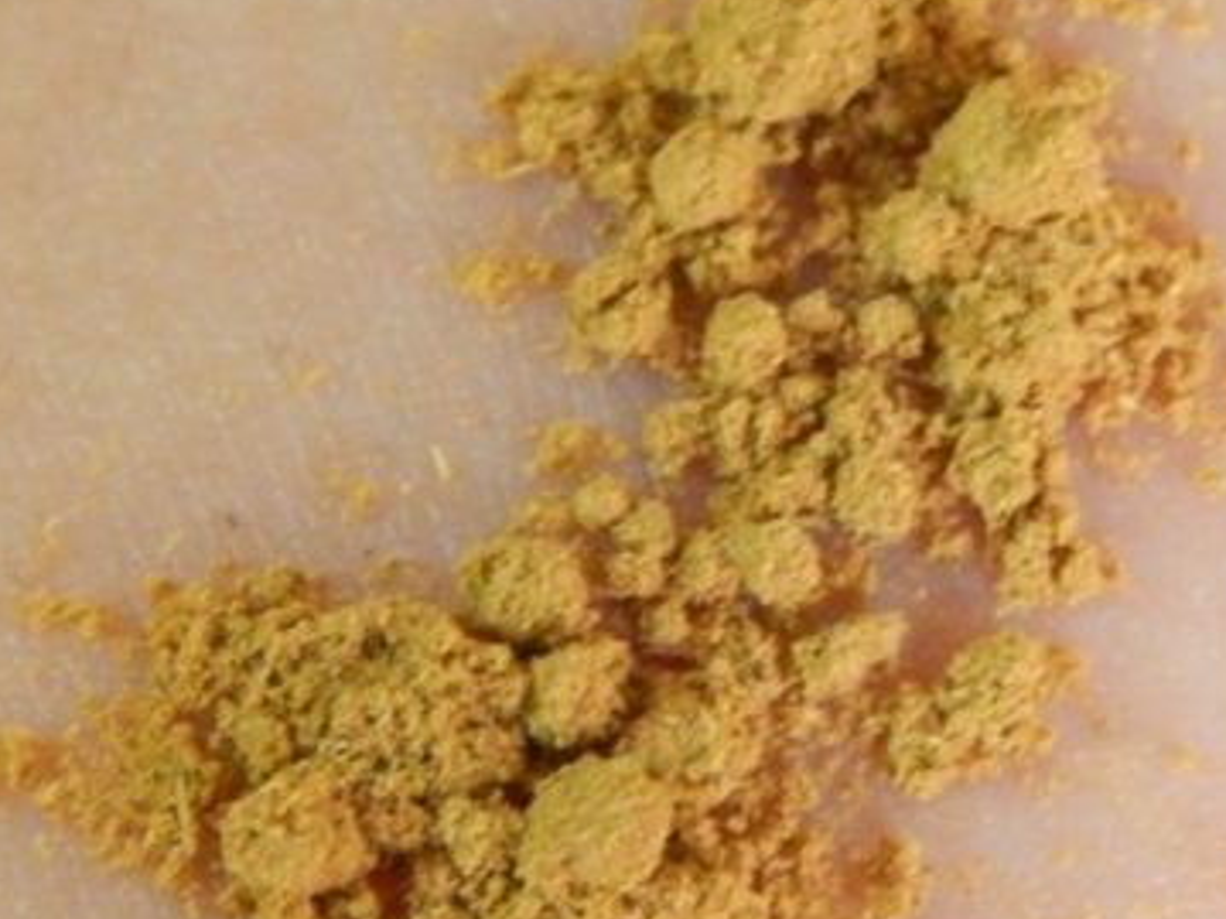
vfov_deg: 11.7
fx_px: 4496
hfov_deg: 15.5
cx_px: 710
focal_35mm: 127
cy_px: 526
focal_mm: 13.5
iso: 800
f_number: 4.2
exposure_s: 1/6
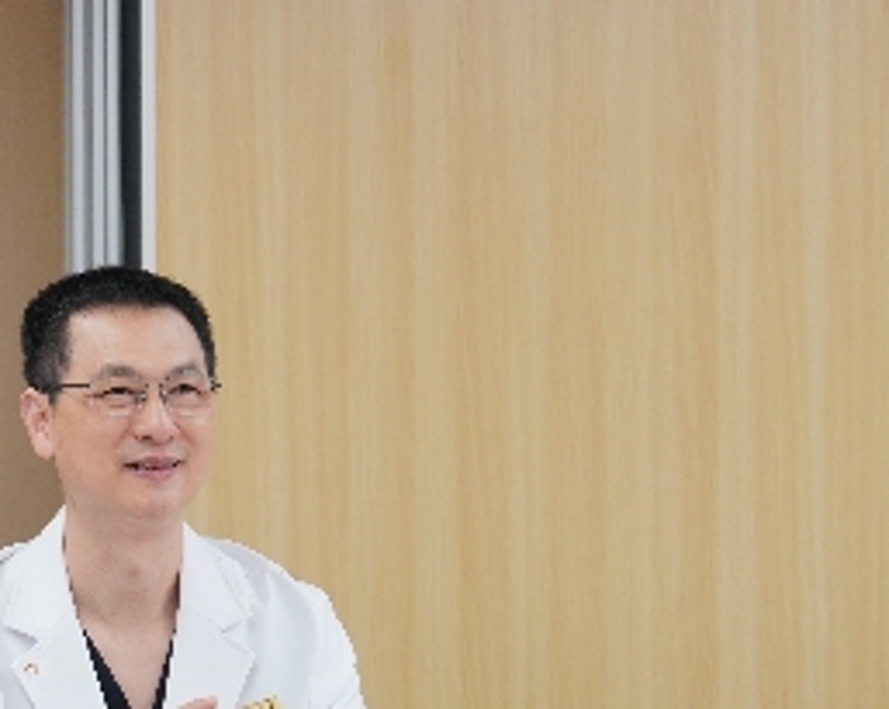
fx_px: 4599
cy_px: 495
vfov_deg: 8.8
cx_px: 242
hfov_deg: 11.0
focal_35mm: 175
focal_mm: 70
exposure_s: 1/100
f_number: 2.8
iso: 640
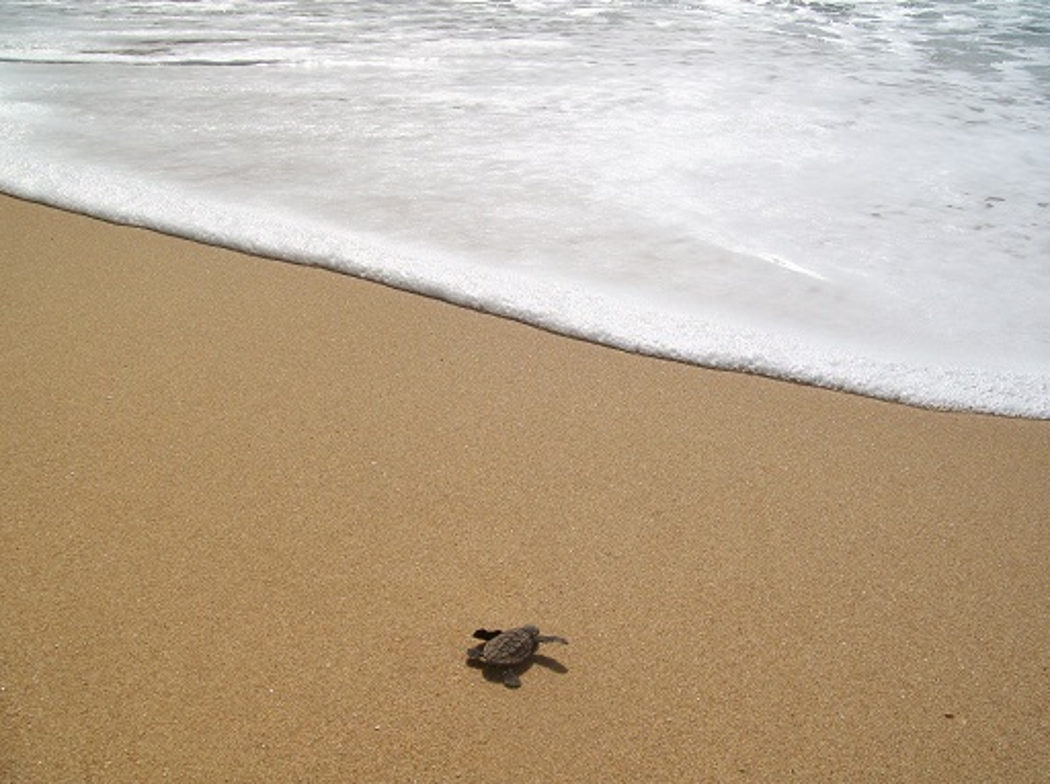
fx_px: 1029
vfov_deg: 41.7
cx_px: 525
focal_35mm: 34
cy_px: 392
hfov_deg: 54.0
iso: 64
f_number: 4.9
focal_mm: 6.1
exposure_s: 1/1280
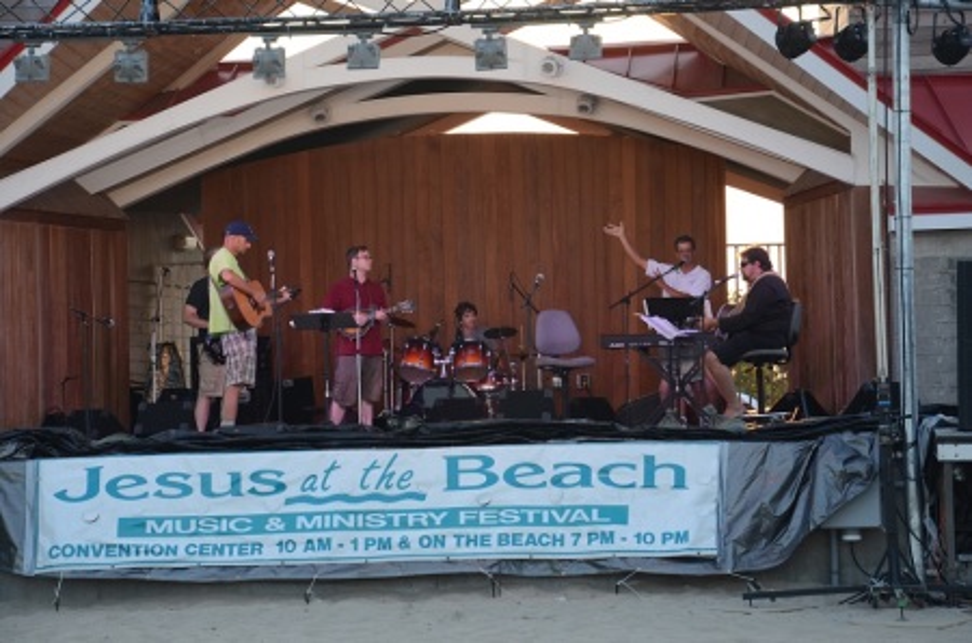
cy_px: 322
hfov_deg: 17.1
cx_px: 486
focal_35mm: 120
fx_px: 3233
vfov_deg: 11.4
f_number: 8
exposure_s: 1/60
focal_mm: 80
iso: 200
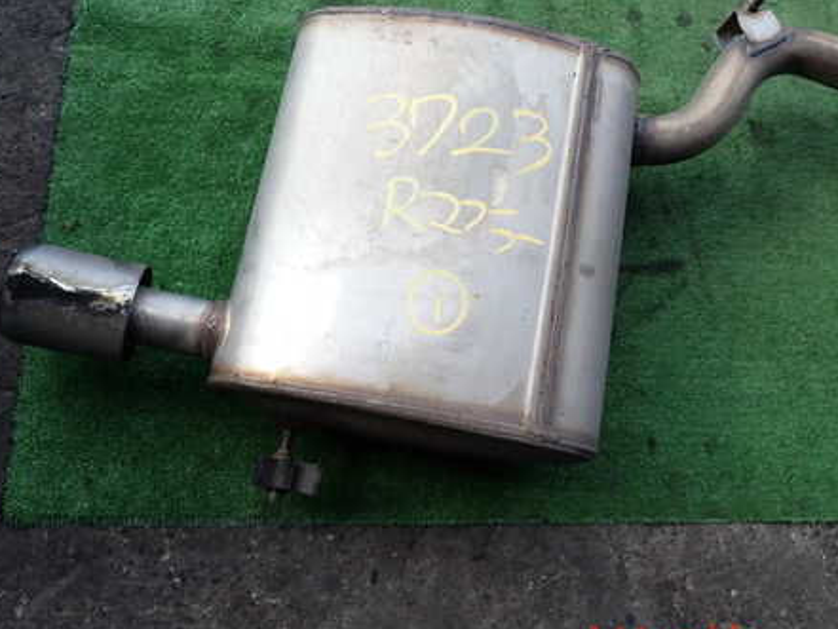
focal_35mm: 34
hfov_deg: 53.9
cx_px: 450
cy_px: 241
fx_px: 823
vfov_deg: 41.5
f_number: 2.8
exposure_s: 1/320
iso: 100
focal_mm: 4.5
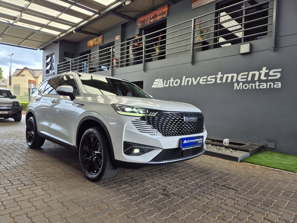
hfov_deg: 73.9
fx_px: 197
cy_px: 112
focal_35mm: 23
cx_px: 148
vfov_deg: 58.9
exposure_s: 1/194
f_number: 1.8
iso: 25
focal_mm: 5.4
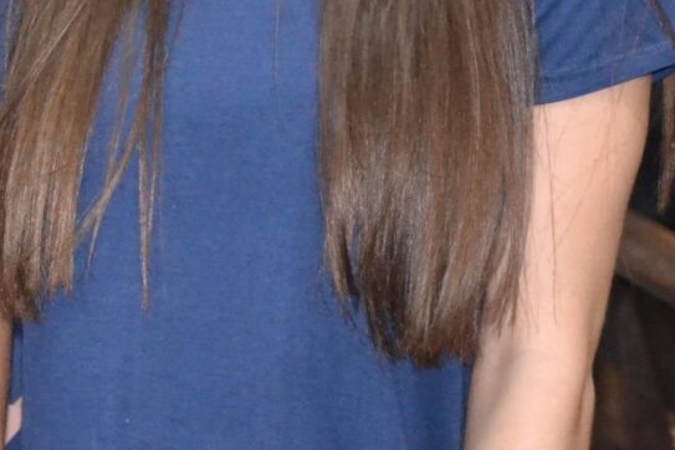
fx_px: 5568
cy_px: -206
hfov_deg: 6.9
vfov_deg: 4.6
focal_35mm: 297
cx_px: -99
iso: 3200
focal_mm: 56
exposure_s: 1/60
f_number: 4.8
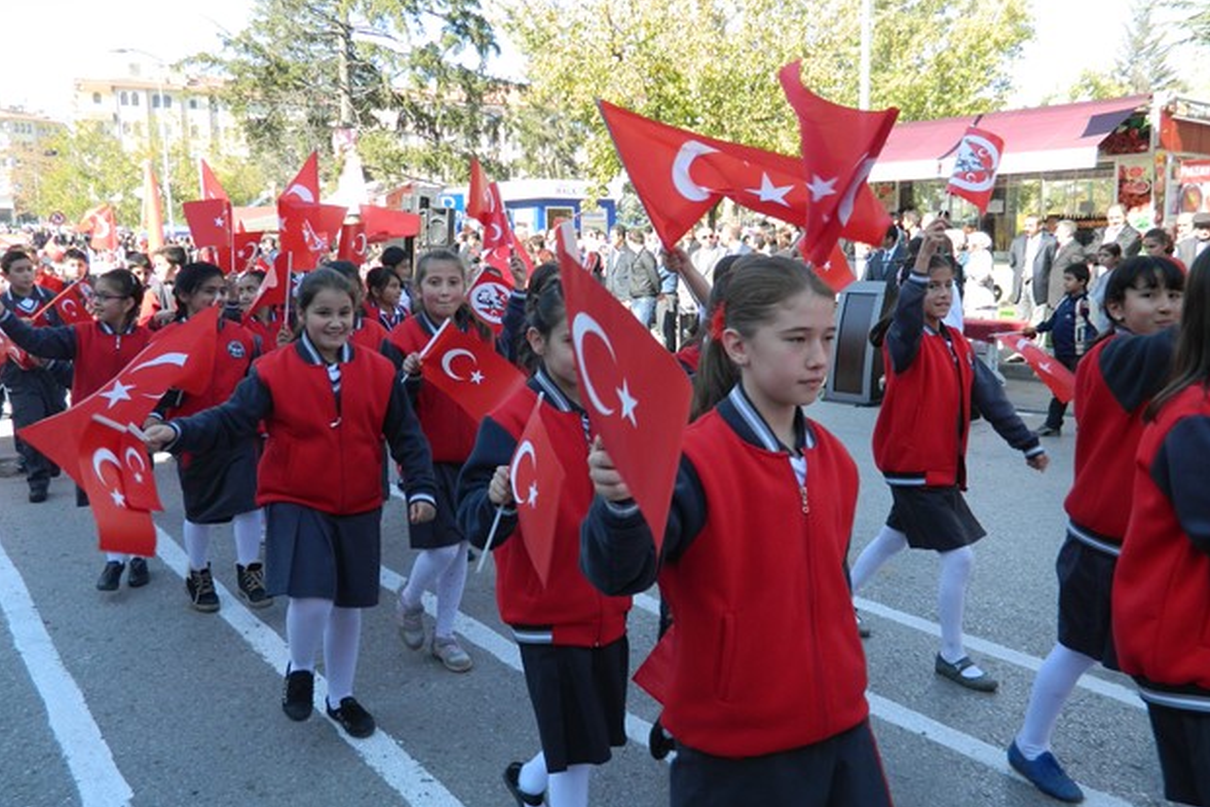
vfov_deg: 43.6
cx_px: 620
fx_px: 1008
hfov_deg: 61.9
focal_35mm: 30
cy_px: 402
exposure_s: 1/250
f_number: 3.2
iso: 125
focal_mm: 5.1
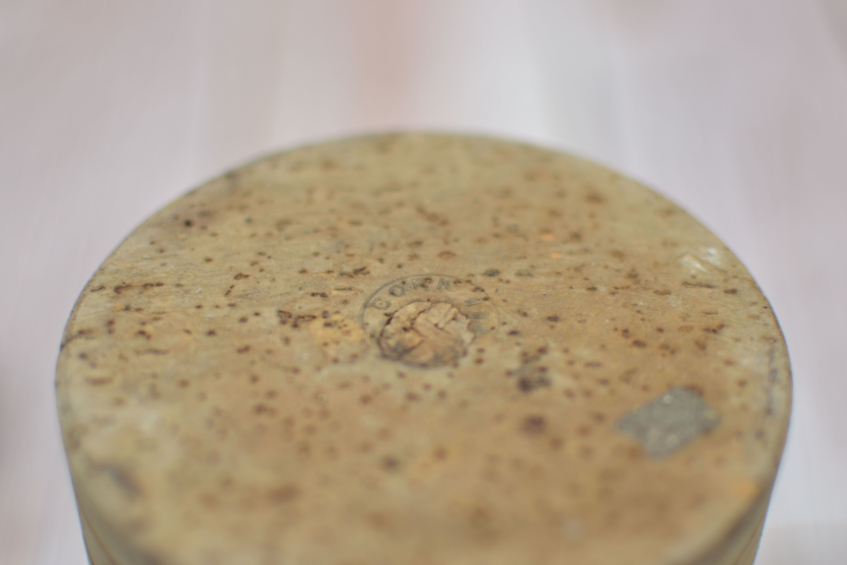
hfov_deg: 33.6
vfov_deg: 22.8
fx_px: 1401
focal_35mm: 60
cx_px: 434
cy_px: 304
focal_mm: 35
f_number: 1.8
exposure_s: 1/400
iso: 100
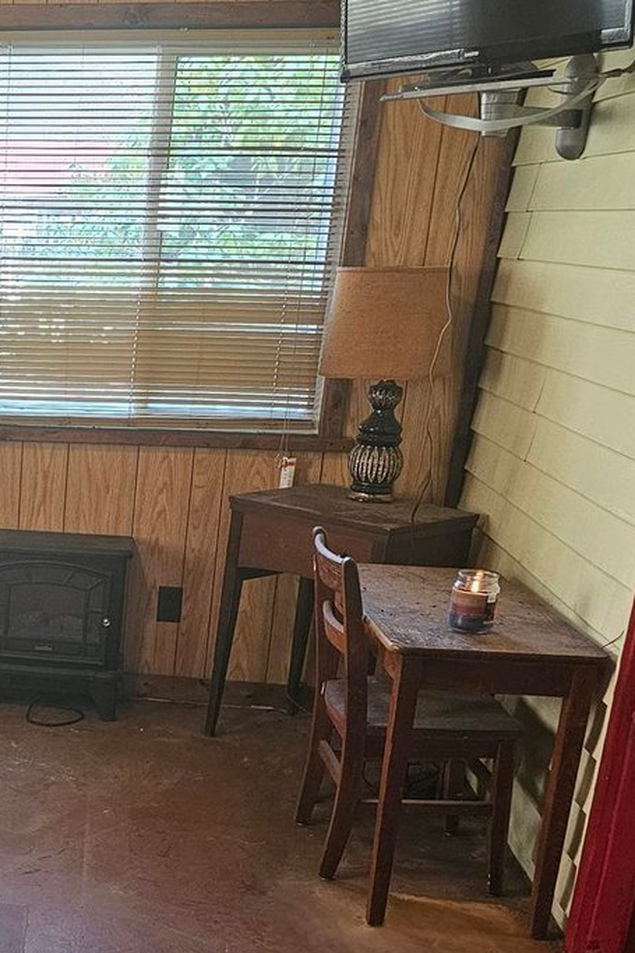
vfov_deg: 36.8
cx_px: -122
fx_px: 1403
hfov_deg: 23.4
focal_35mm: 53
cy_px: 691
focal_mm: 6.3
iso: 640
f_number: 1.7
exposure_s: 1/120
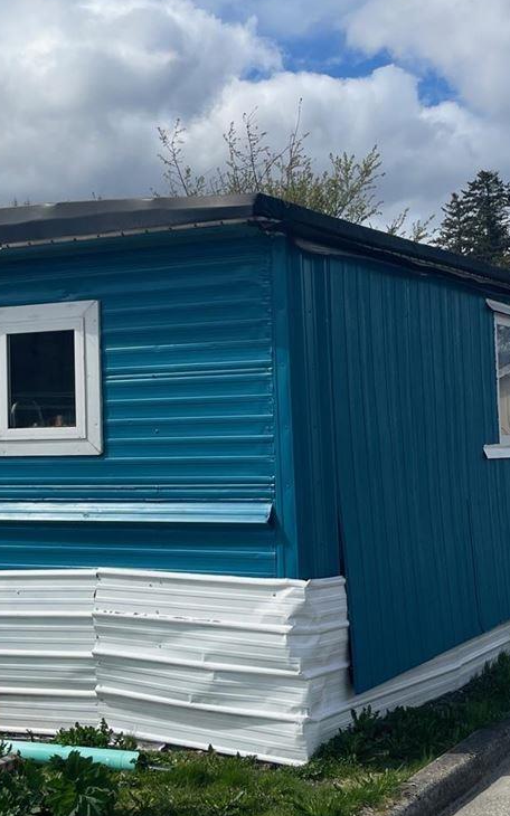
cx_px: 205
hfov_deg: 22.3
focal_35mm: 58
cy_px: 452
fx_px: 1290
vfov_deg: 35.1
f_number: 1.6
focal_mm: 5.1
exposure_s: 1/6250
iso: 32
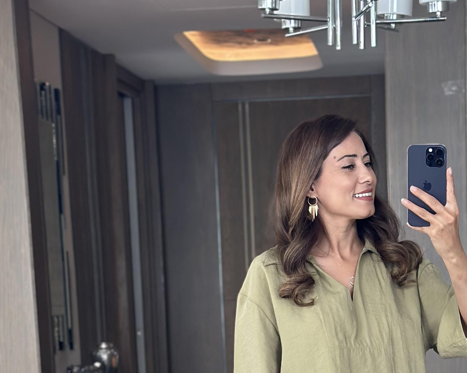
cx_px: 338
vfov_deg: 14.0
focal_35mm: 106
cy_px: 477
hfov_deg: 18.0
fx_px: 1465
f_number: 1.78
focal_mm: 6.86
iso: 125
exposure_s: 1/117
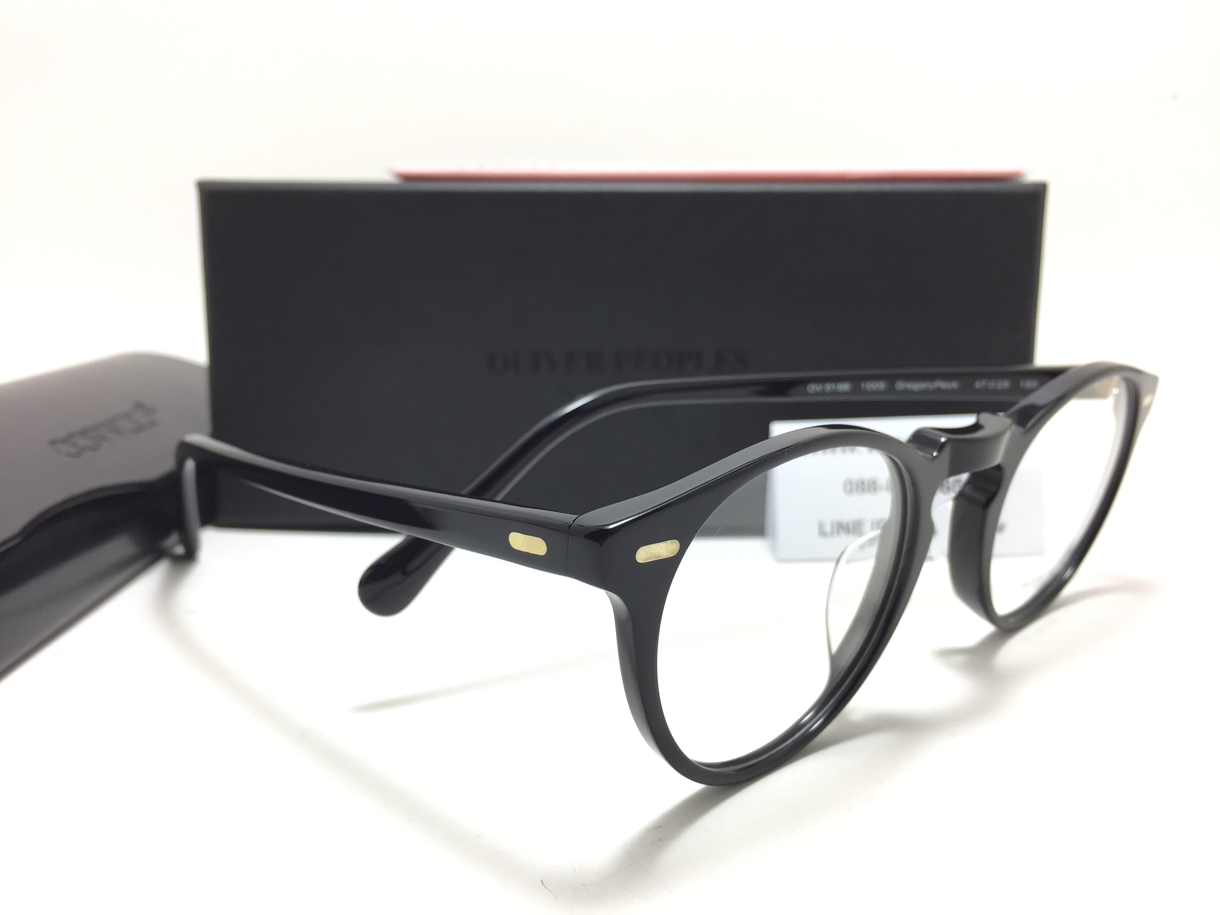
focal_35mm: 29
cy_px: 458
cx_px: 610
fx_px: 1022
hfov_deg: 61.7
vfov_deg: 48.2
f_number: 2.2
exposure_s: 1/50
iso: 40
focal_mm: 4.15
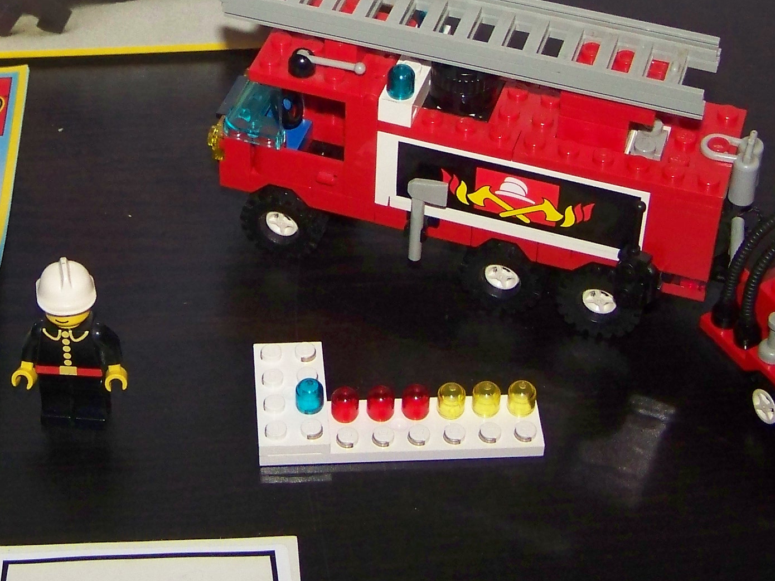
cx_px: 183
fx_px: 1880
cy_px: 22
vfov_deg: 17.2
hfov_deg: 23.0
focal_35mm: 84
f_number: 2.8
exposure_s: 1/30
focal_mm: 6.3
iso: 200
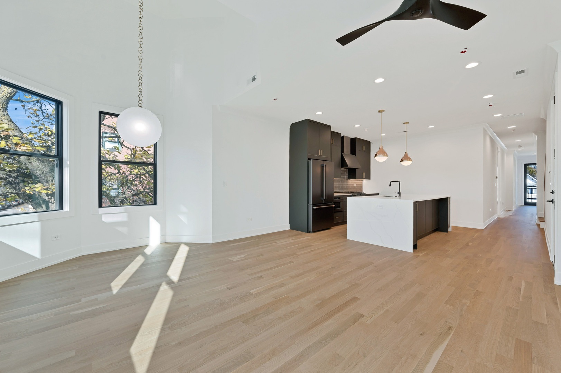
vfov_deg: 81.1
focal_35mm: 14
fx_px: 218
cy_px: 186
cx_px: 280
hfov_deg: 104.3
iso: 400
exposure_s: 1/250
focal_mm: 14
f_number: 8
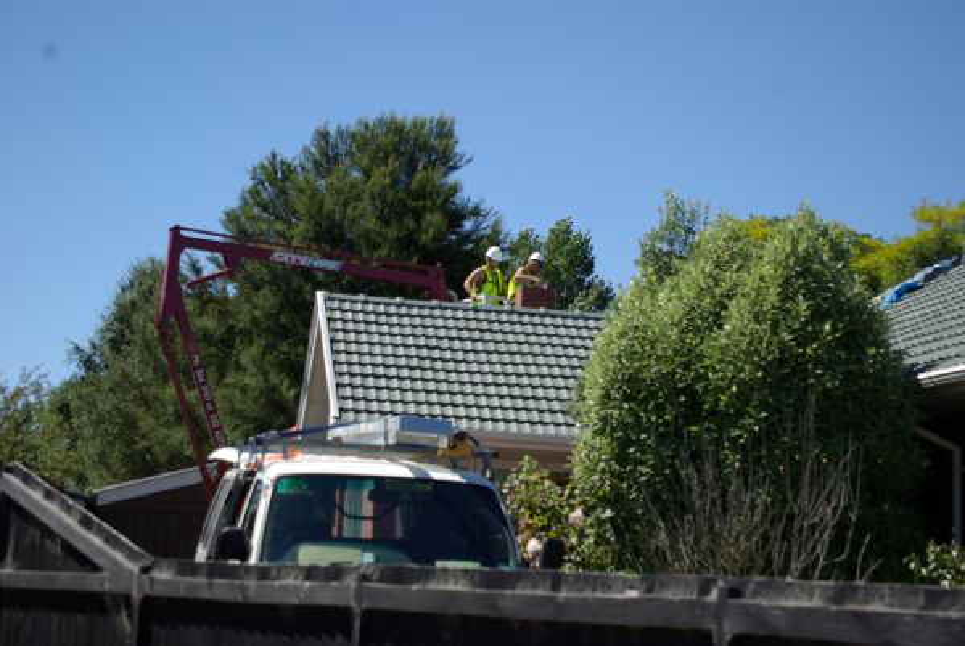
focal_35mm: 68
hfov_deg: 29.8
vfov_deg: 20.2
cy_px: 323
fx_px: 1812
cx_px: 482
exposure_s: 1/500
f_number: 5.6
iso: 100
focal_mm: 45
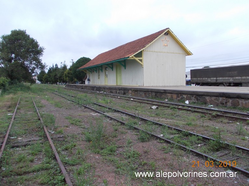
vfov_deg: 49.7
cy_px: 93
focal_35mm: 28
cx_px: 124
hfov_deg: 63.5
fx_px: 201
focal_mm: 4
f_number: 2.7
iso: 80
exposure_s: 1/25
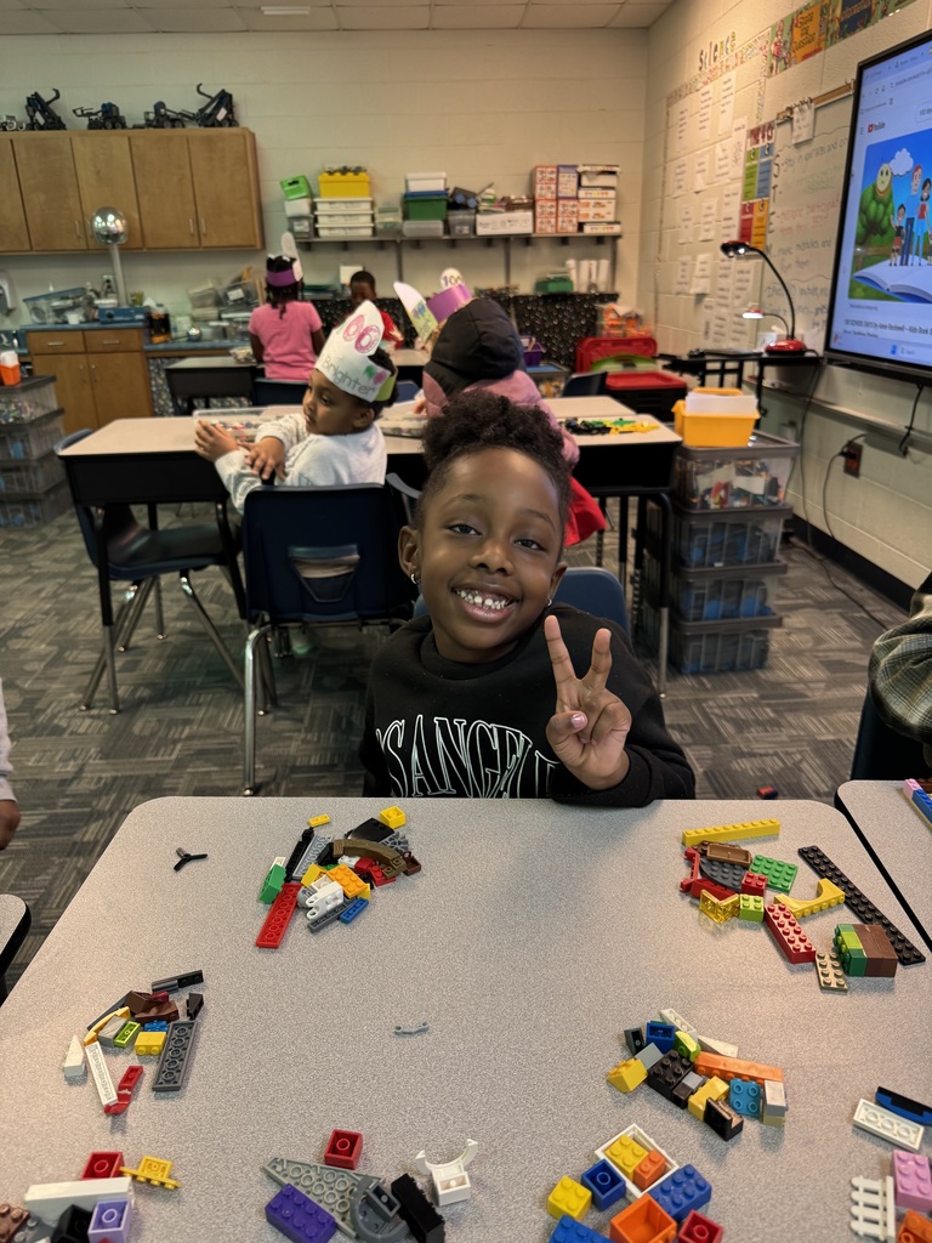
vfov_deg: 71.6
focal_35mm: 24
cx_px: 466
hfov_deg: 56.8
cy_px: 622
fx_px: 862
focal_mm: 6.76
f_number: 1.78
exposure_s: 1/60
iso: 160
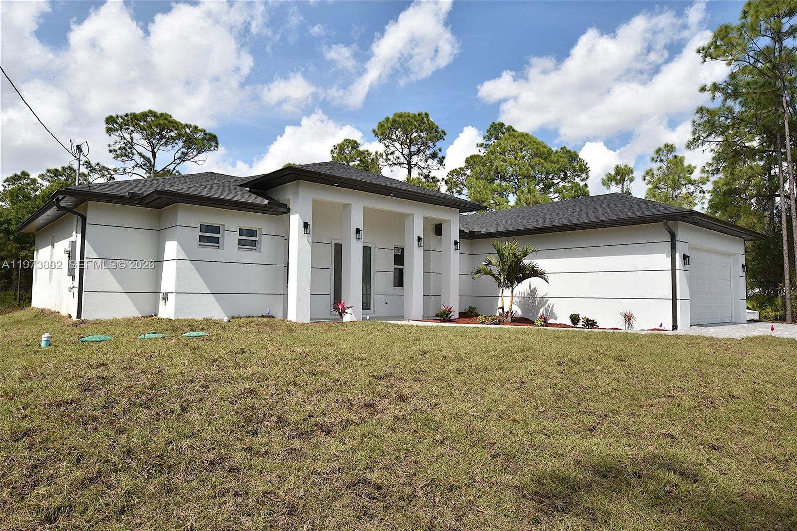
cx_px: 398
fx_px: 498
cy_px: 266
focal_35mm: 22
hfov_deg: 77.3
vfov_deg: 56.1
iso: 250
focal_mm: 15
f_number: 14
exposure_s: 1/250
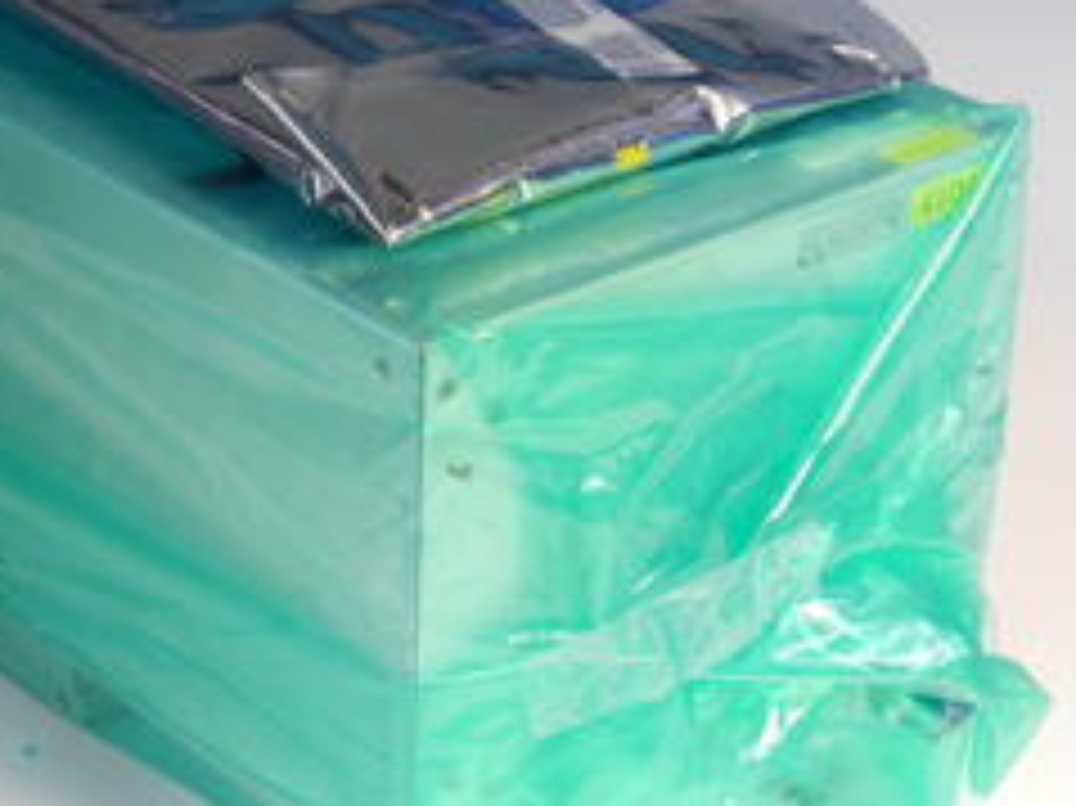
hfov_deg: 18.3
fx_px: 3324
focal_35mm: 107
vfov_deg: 13.8
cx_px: 293
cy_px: 405
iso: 400
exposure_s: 1/1.3
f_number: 16
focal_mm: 32
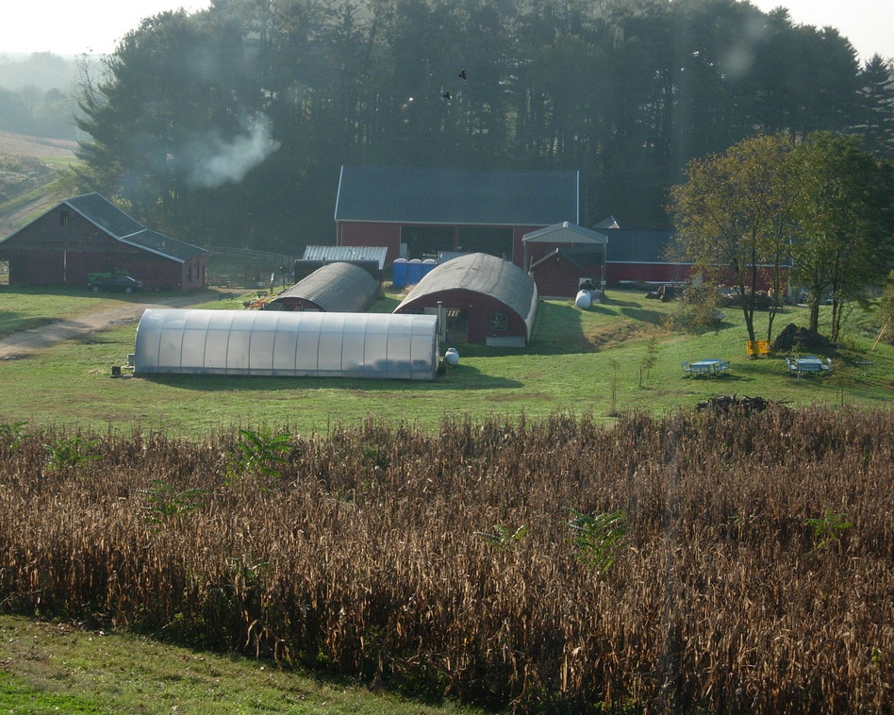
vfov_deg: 15.9
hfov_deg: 19.8
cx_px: 421
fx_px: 2566
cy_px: 354
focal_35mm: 97
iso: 79
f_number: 4.3
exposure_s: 1/497
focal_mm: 19.1
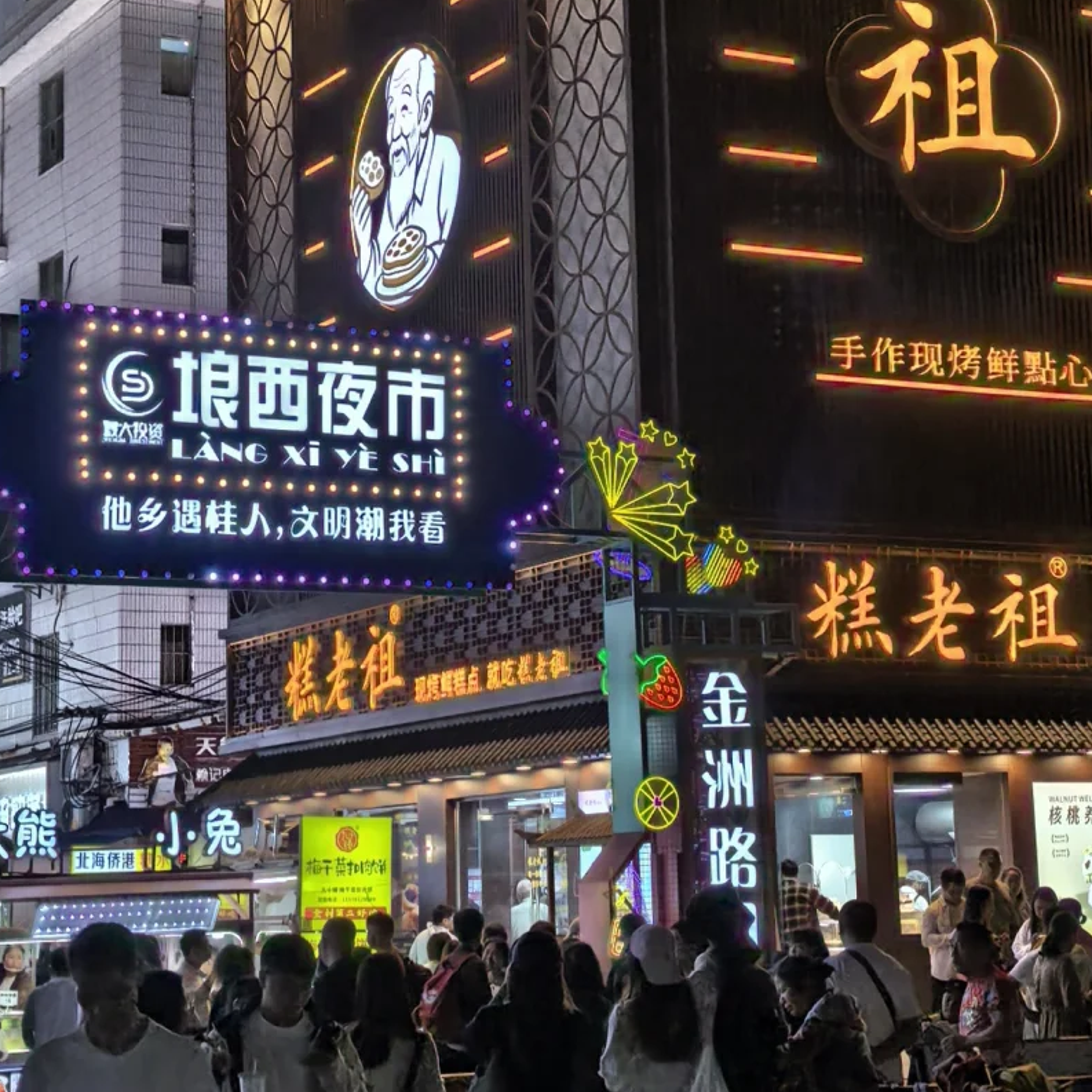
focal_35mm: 77
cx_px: 618
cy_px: 403
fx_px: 2748
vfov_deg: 22.4
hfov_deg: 22.5
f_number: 1.6
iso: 50
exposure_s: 1/135
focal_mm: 8.5
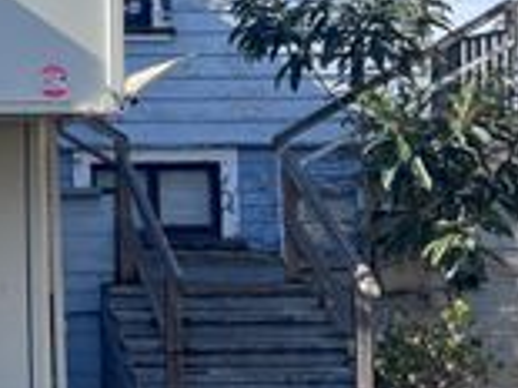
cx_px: -110
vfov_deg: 17.5
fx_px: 1256
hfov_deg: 21.6
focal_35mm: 84
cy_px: 119
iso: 50
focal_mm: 5.7
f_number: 1.5
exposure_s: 1/1224
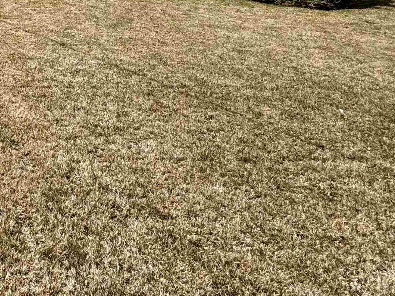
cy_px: -75
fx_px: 456
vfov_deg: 29.8
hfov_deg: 33.4
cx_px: -125
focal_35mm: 40
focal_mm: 2.22
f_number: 2.2
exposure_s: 1/3247
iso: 50
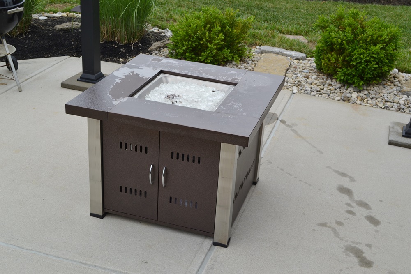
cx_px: 206
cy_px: 137
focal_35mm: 48
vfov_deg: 28.1
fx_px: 548
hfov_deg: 41.1
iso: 100
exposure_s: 1/160
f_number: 6.3
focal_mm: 32
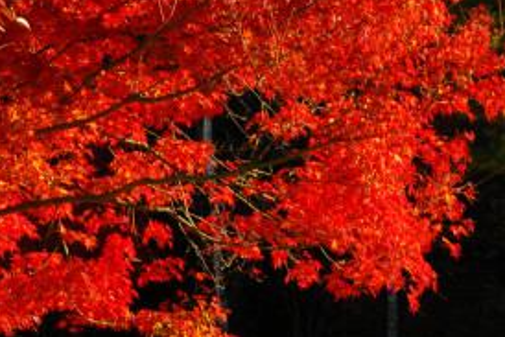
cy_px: -60
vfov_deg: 5.0
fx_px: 3817
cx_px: 302
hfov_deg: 7.6
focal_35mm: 272
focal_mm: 62
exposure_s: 1/60
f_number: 6.3
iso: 250
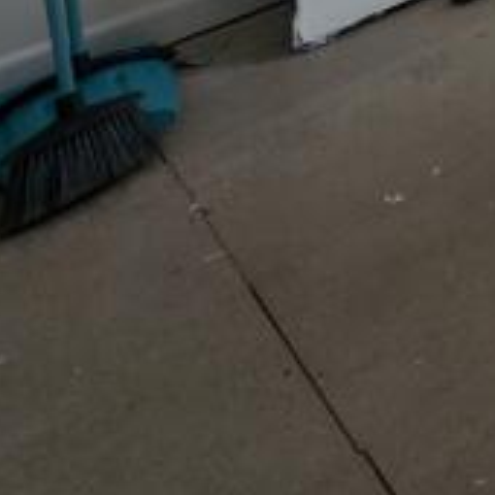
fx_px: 1035
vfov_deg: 17.1
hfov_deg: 18.0
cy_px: -563
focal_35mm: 64
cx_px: 1002
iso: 48
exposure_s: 1/898
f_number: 1.95
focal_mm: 2.23
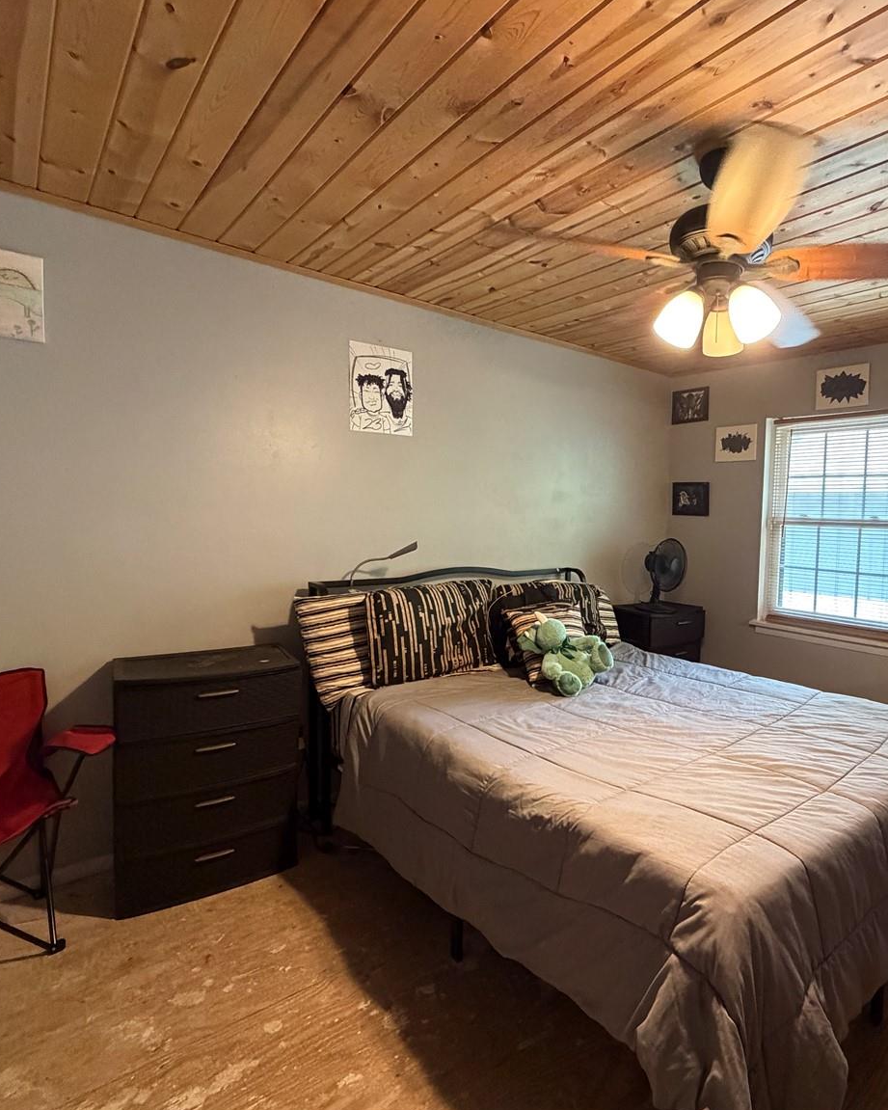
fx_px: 624
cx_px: 603
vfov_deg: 83.3
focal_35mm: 19
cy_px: 545
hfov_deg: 68.6
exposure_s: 1/60
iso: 640
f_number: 2.2
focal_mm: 2.22
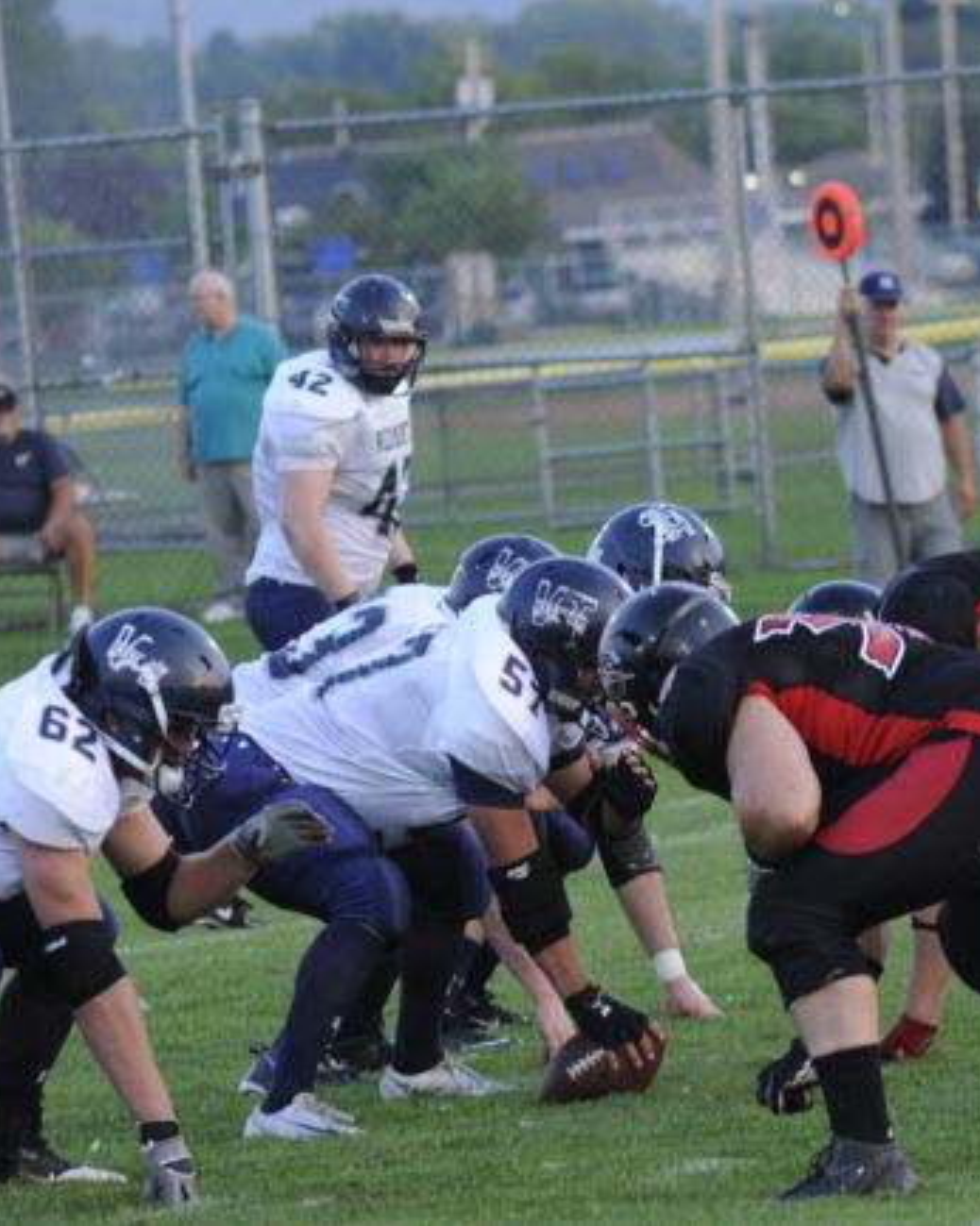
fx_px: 12843
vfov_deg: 5.5
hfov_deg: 4.4
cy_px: 613
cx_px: 676
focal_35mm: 354
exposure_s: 1/320
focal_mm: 250
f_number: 8
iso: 1250
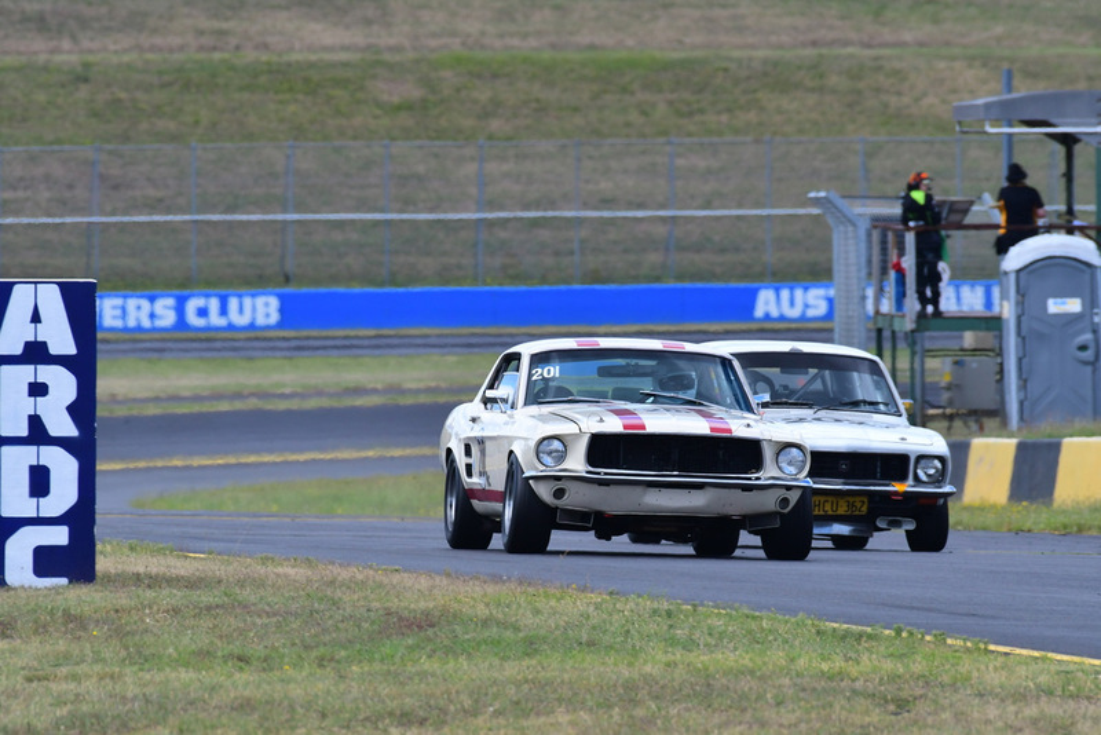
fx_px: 22945
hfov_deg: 2.7
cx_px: 550
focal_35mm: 750
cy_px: 368
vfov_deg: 1.8
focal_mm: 500
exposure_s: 1/640
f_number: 10
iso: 640
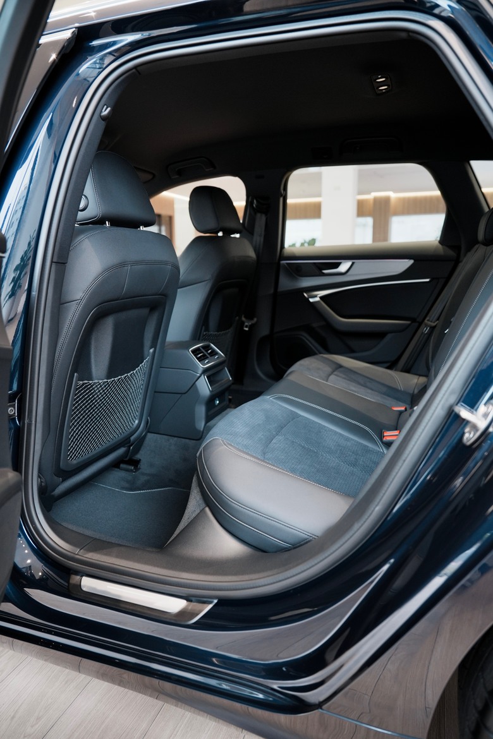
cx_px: 246
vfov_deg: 73.7
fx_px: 493
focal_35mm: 24
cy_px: 370
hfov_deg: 53.1
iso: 500
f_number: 2.8
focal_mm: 24
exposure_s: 1/160
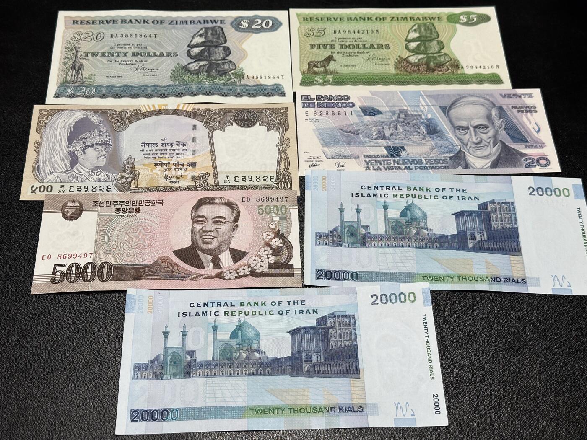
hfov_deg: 39.7
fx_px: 814
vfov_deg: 30.3
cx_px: 294
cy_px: 220
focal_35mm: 48
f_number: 1.78
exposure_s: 1/50
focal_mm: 6.86
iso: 80
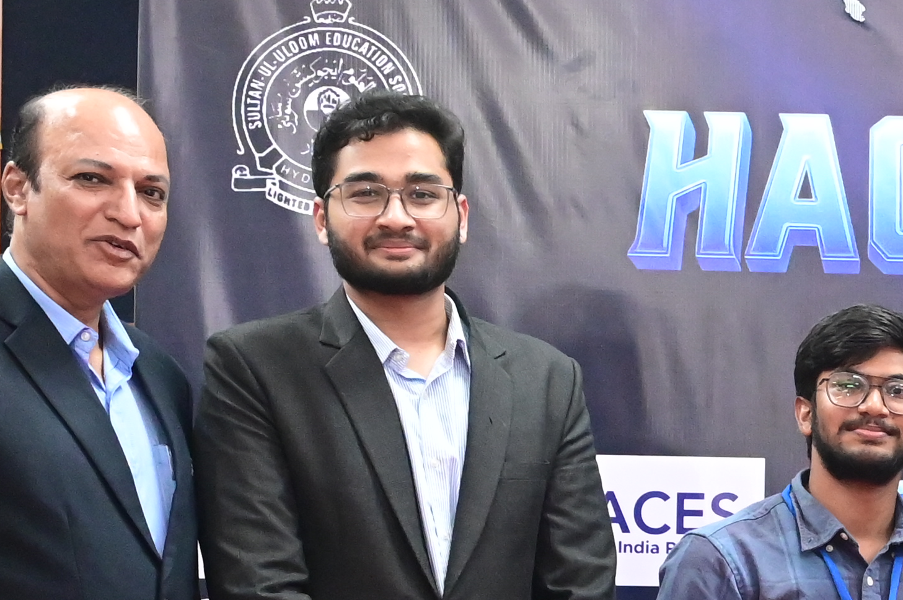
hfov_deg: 13.8
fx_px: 3486
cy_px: 880
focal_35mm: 139
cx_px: 1390
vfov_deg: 9.6
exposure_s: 1/125
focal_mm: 33.5
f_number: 5.6
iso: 6400
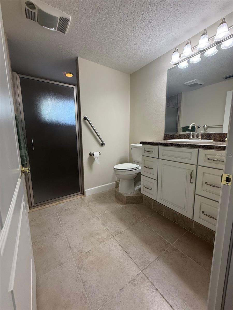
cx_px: 116
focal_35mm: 14
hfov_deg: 85.7
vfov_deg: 102.1
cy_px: 155
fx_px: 126
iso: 200
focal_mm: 2.22
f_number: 2.2
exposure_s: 1/120
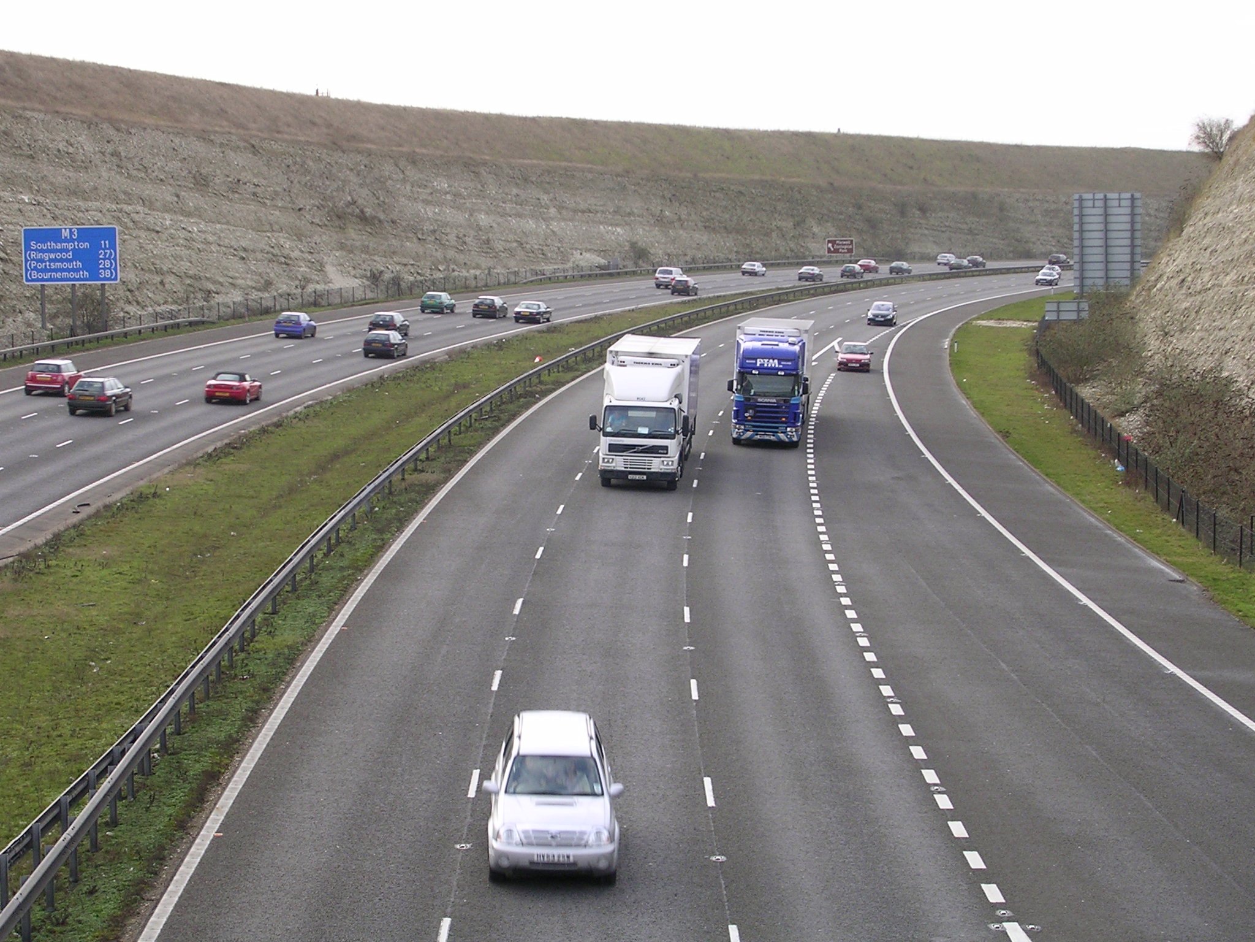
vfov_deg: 18.2
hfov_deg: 24.1
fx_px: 2937
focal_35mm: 81
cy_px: 471
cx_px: 628
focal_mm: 12.3
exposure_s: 1/106
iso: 100
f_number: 4
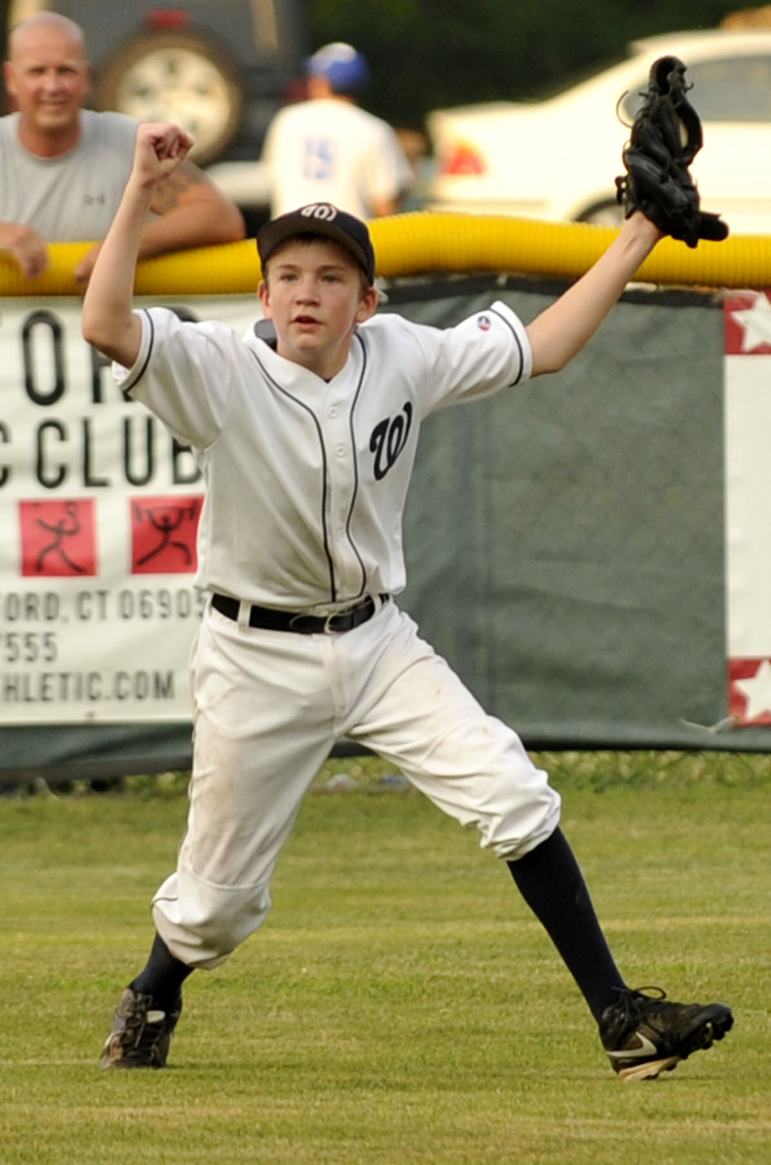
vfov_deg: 10.3
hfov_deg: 6.8
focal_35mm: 200
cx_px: 386
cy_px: 582
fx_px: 6456
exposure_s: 1/1600
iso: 800
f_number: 4
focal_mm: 200
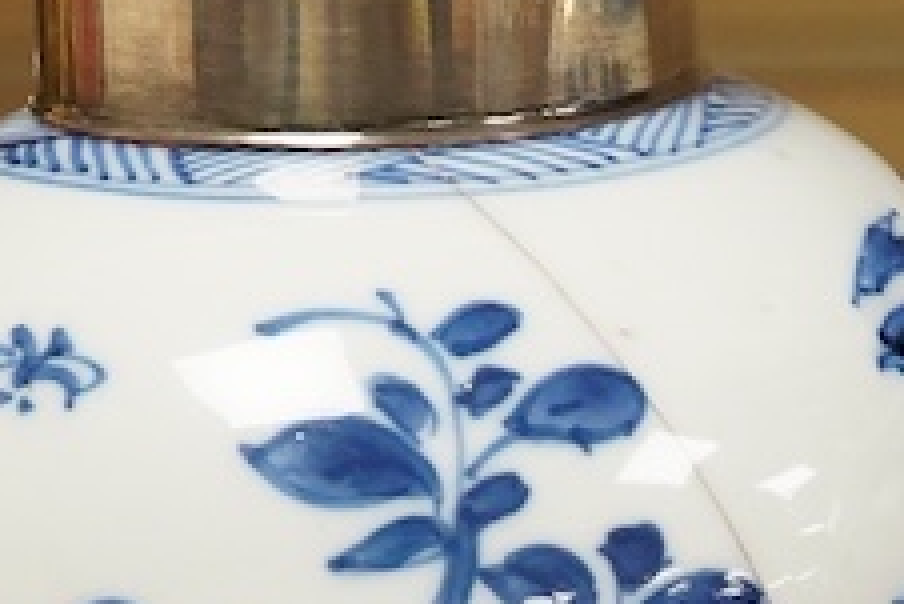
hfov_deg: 9.1
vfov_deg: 6.1
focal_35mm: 224
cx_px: 1058
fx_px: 5628
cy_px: 736
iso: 2000
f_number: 9
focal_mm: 30
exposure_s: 1/125
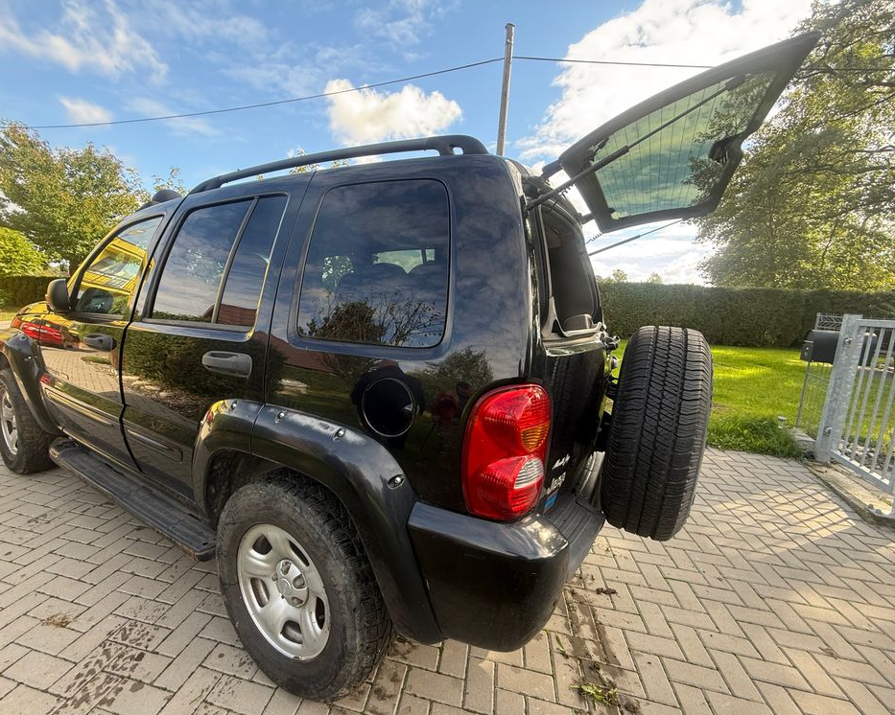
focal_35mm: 15
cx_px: 412
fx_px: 397
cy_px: 363
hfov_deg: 96.6
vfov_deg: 84.0
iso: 64
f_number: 2.2
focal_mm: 2.22
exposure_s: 1/157
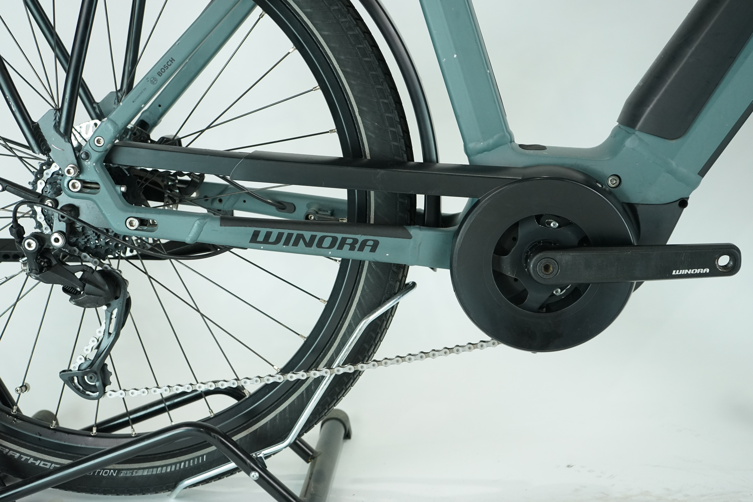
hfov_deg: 41.9
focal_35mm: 47
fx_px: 983
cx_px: 376
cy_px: 251
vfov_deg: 28.6
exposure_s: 1/200
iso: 1600
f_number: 5.6
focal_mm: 47
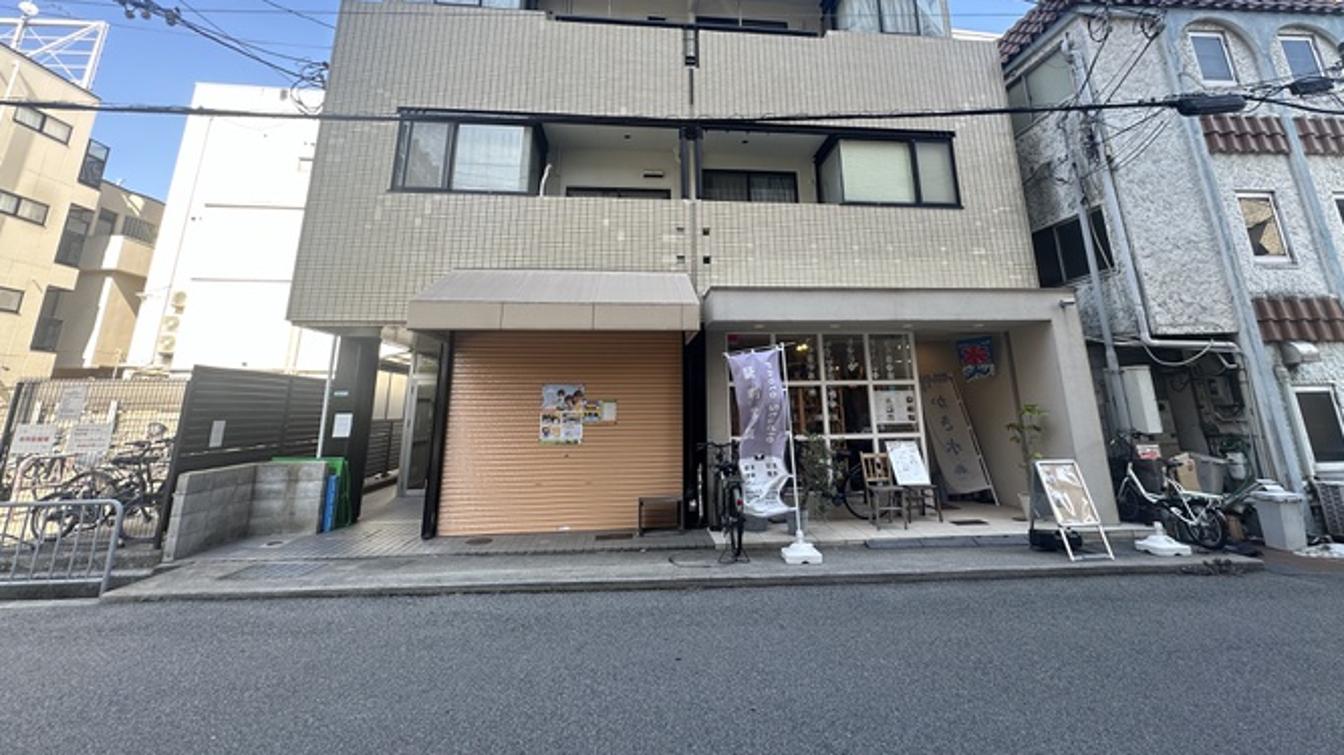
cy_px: 263
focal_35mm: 16
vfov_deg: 65.6
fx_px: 570
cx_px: 697
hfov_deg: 99.3
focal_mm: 2.22
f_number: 2.2
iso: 40
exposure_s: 1/212
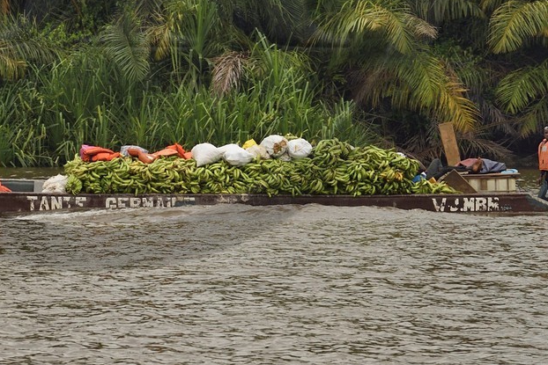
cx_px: 96
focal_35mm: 144
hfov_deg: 14.2
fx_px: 2192
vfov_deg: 9.4
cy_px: -96
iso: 800
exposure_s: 1/1000
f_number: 10
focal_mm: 56
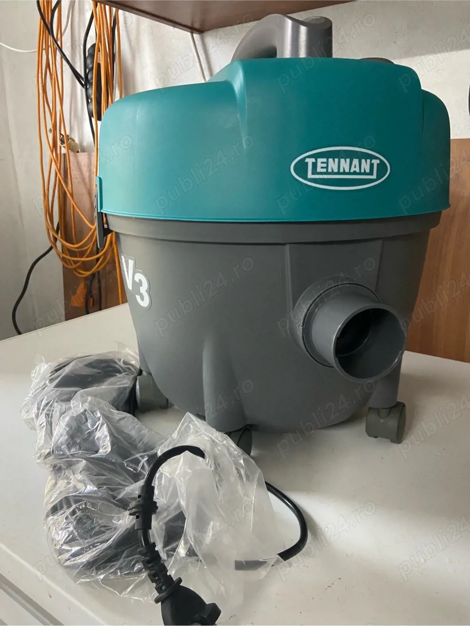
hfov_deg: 53.0
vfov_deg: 67.3
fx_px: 471
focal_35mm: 26
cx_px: 235
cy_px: 313
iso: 400
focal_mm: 4.25
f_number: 1.8
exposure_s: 1/33
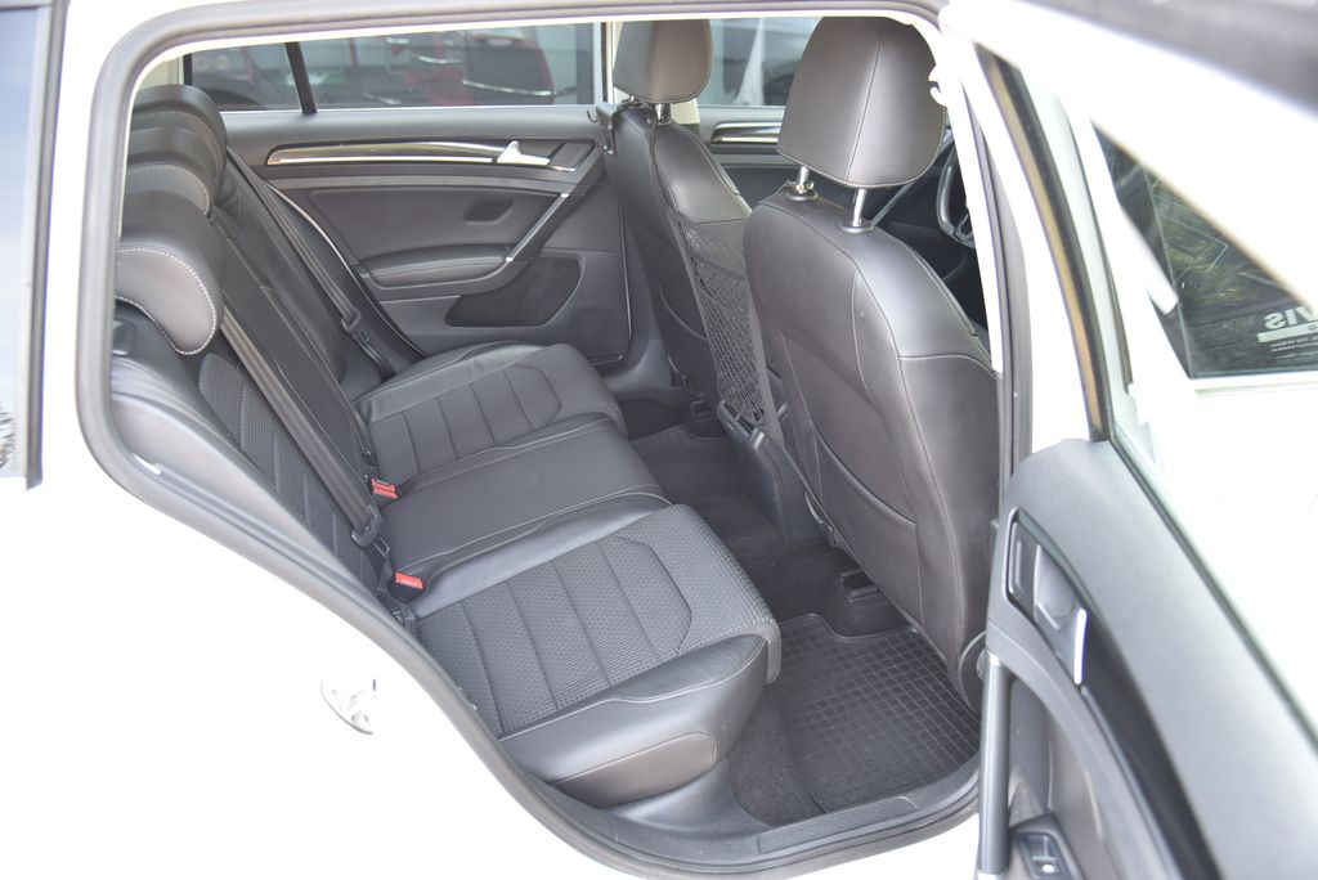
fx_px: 1099
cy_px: 440
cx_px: 659
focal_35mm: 30
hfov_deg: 61.9
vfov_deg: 43.7
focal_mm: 30
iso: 500
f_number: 4
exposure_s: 1/60
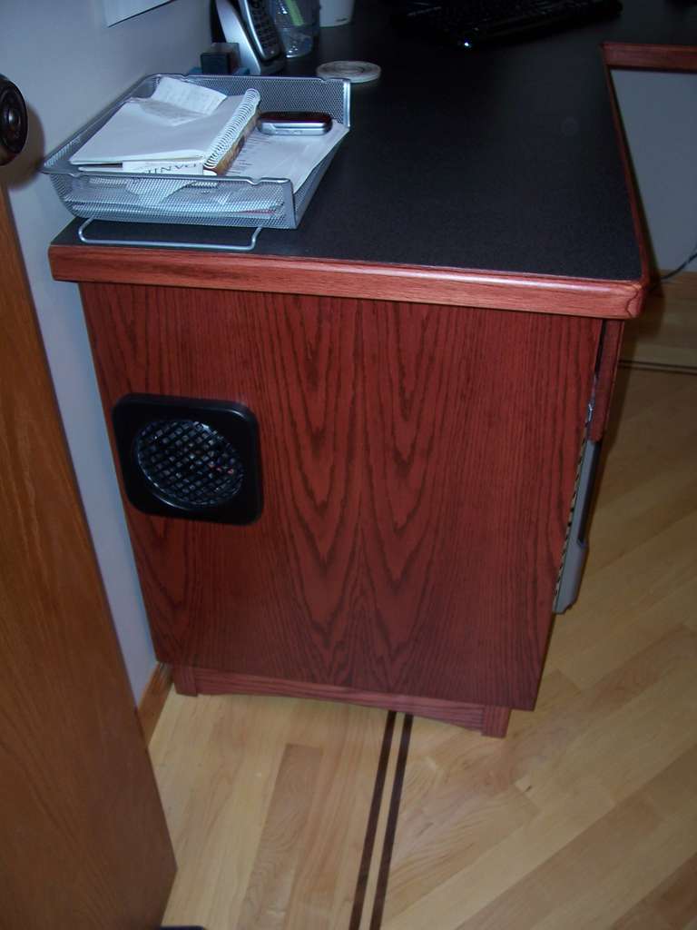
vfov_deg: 54.0
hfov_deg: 41.8
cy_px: 465
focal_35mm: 34
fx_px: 913
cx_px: 348
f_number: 2.7
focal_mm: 5.6
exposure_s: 1/60
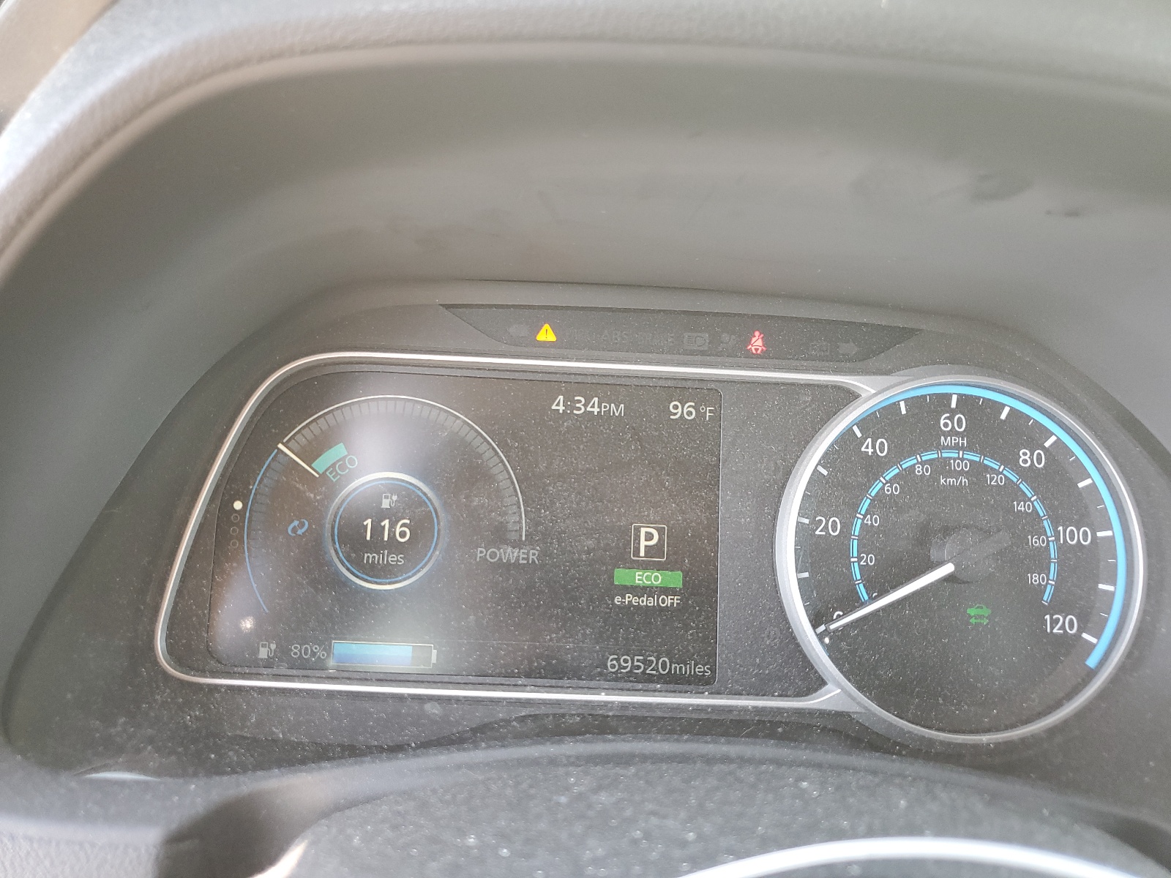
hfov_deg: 67.3
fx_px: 880
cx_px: 586
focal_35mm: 26
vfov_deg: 53.1
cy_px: 439
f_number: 1.5
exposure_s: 1/60.2
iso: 74
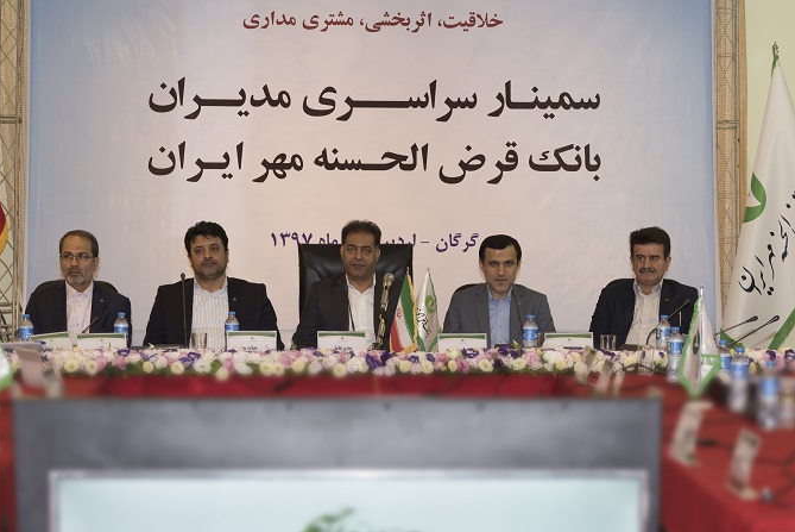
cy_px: 264
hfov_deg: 23.1
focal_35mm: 88
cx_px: 359
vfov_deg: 15.6
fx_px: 1945
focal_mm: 80
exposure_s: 1/80
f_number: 5.6
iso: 320
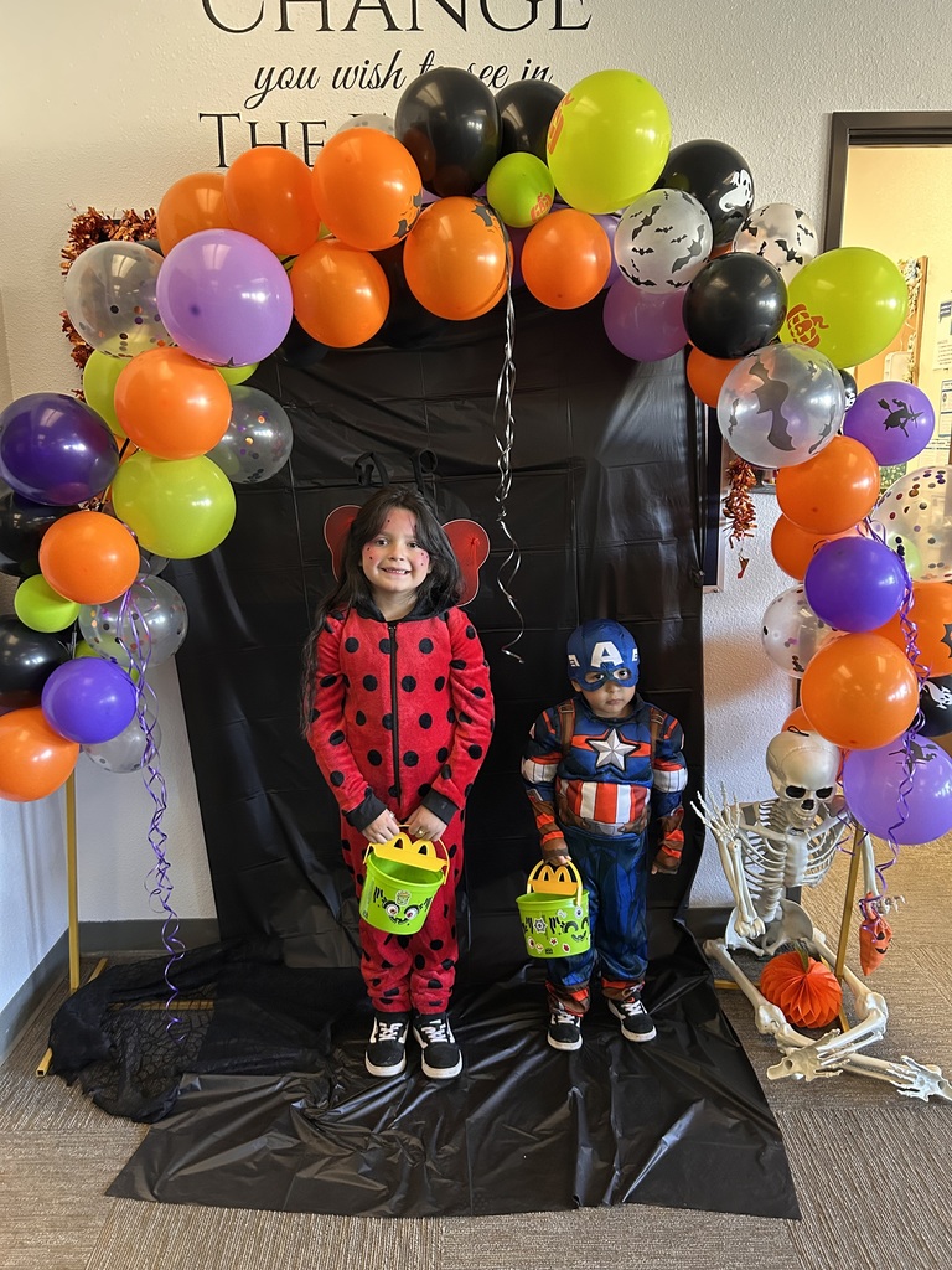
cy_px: 635
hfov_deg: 53.1
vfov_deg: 67.3
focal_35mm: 26
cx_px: 476
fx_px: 953
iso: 400
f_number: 1.5
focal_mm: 5.7
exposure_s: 1/59
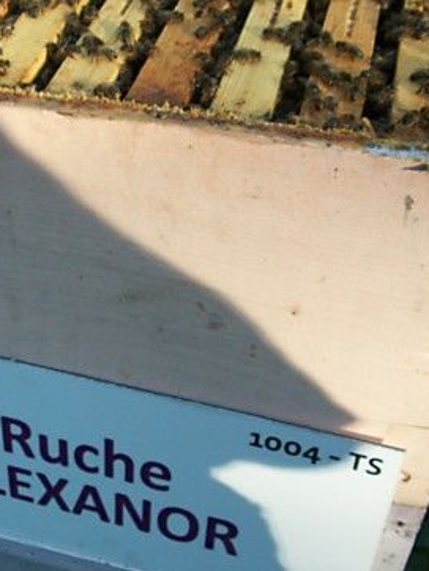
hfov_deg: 27.2
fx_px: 875
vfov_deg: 36.1
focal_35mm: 53
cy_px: 295
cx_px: 107
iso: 80
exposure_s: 1/200
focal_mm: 5.7
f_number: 2.9
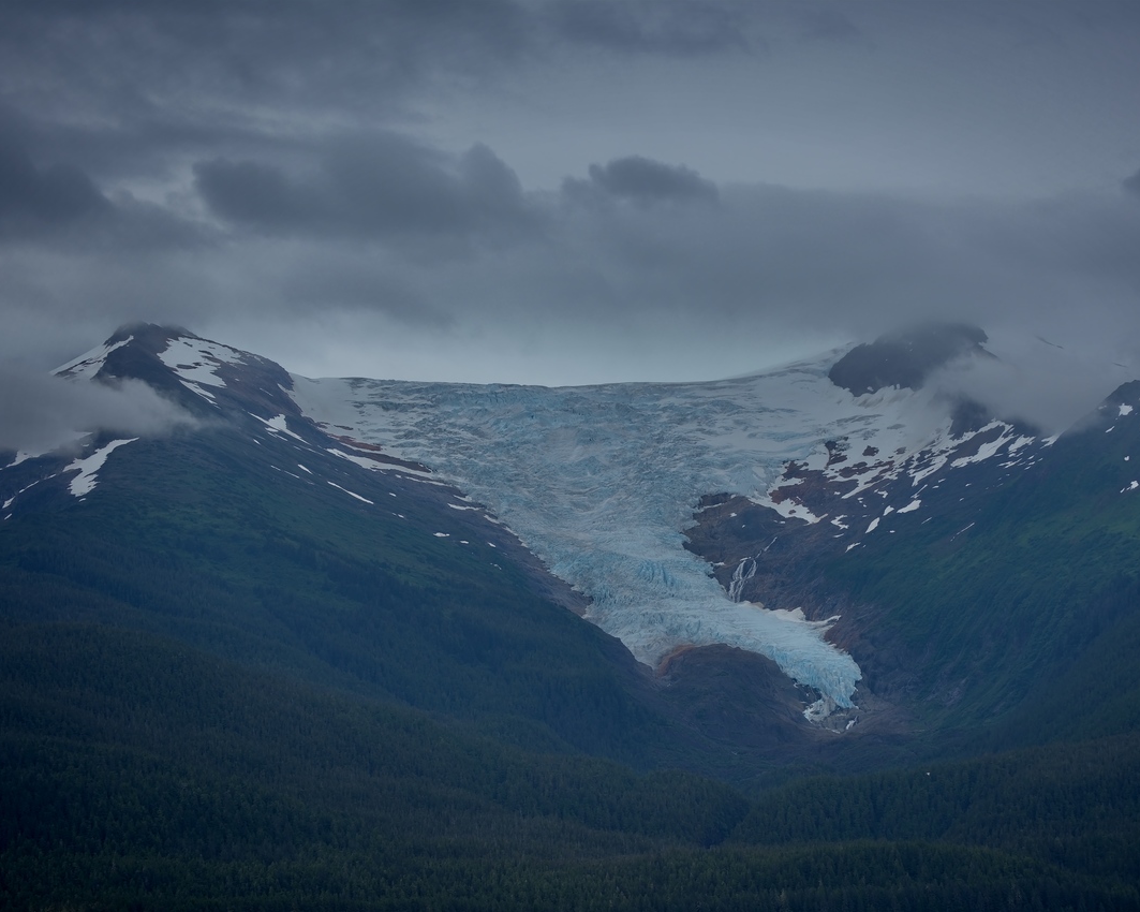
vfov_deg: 14.8
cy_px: 456
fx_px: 3508
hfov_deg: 18.4
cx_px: 673
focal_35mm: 104
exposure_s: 1/400
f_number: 10
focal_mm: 92
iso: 100
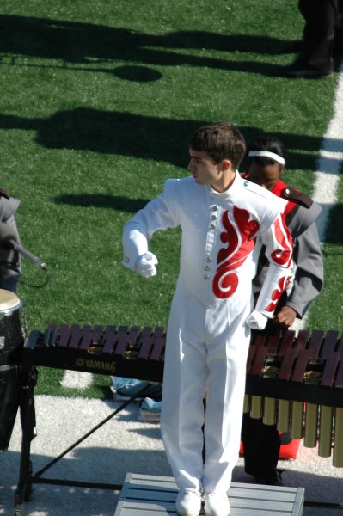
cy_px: 258
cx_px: 172
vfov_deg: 3.4
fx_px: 8589
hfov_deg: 2.3
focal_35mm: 600
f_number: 5.6
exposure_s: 1/1000
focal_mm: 400
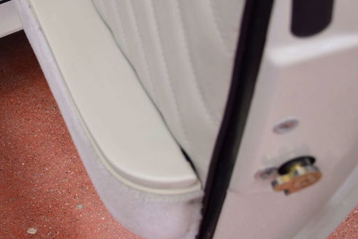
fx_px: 736
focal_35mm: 74
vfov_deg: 18.2
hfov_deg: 26.3
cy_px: 42
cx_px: 25
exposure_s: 1/60
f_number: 3.8
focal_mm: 24
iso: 900
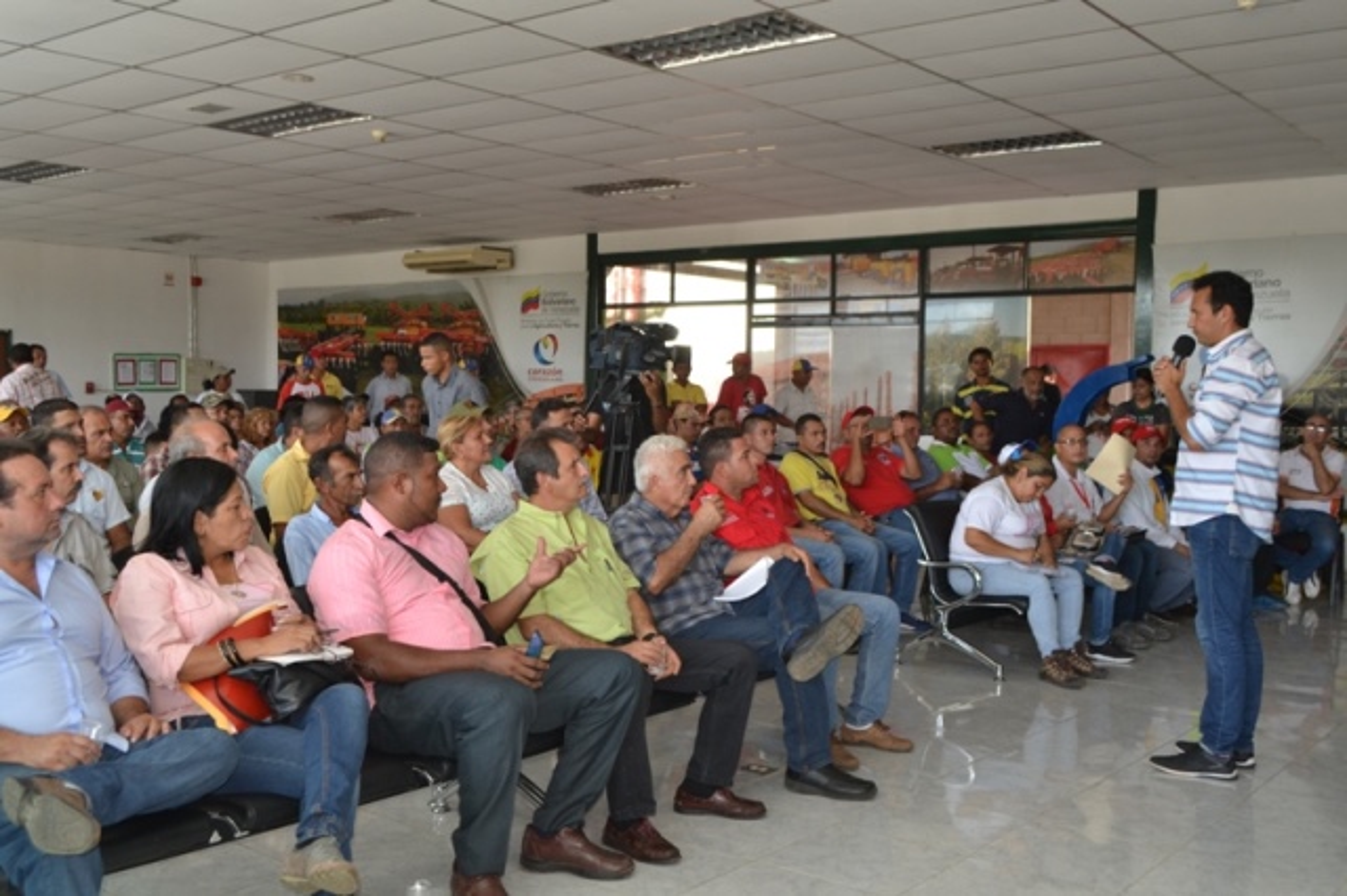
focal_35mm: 36
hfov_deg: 53.2
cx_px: 674
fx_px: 1346
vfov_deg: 36.8
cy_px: 448
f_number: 6.3
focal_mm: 24
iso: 400
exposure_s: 1/80
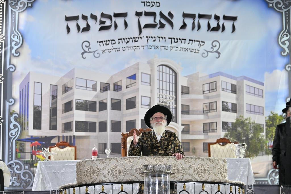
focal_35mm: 130
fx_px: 1051
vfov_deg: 10.6
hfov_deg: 15.8
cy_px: 97
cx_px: 146
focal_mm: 130
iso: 1600
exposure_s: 1/250
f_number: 2.8
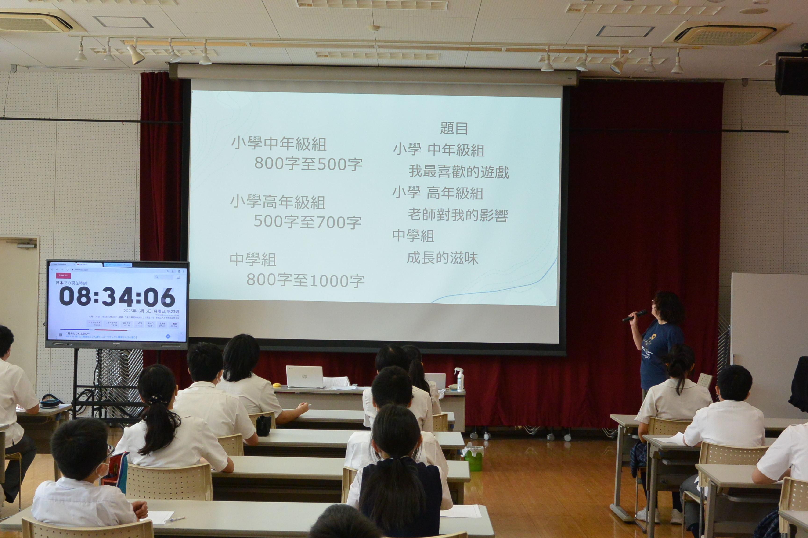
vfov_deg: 24.2
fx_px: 1257
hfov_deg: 35.6
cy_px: 269
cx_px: 404
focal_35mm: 56
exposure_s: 1/125
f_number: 5
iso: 640
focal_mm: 21
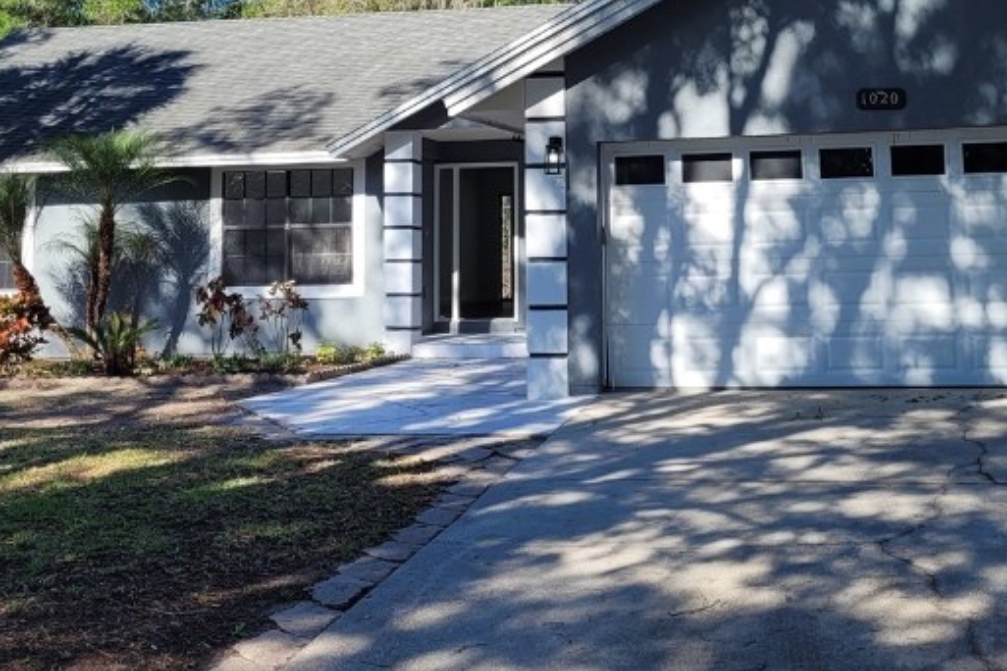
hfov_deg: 36.7
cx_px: 614
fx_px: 1510
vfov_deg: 24.3
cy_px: 59
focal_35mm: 54
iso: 40
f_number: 1.8
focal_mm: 5.4
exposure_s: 1/1212
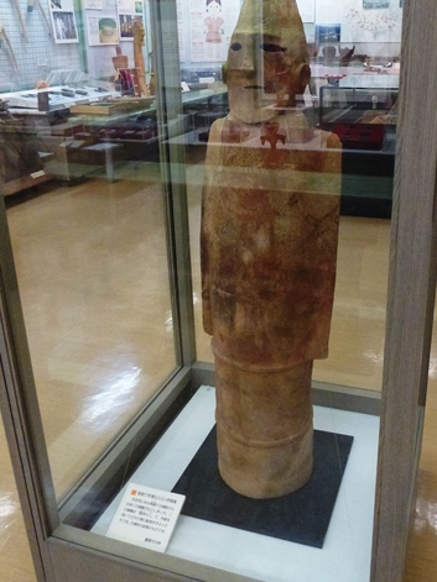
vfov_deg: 53.6
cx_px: 261
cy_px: 235
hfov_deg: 41.6
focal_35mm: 34
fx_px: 573
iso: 400
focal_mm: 4.3
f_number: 3.3
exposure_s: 1/50
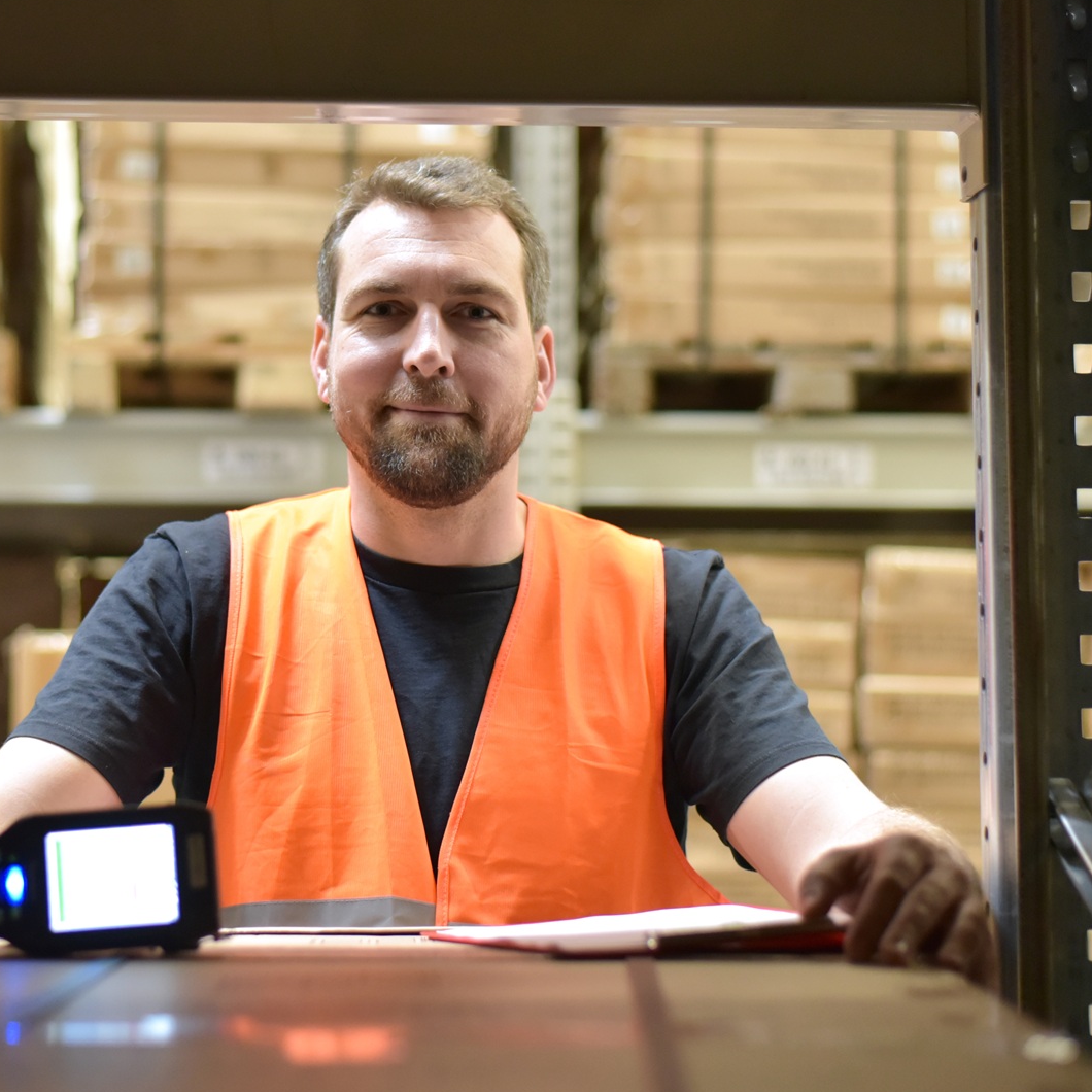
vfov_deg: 22.5
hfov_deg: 22.4
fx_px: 2748
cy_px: 480
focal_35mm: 77
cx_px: 401
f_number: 2.2
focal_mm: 50
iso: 2500
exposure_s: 1/125
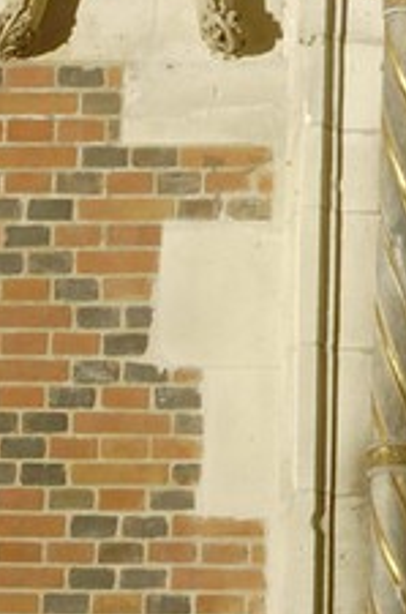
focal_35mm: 746
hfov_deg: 1.8
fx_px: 12678
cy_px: -1566
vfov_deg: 2.7
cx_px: 1349
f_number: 5.6
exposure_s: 4.5
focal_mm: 70
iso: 100
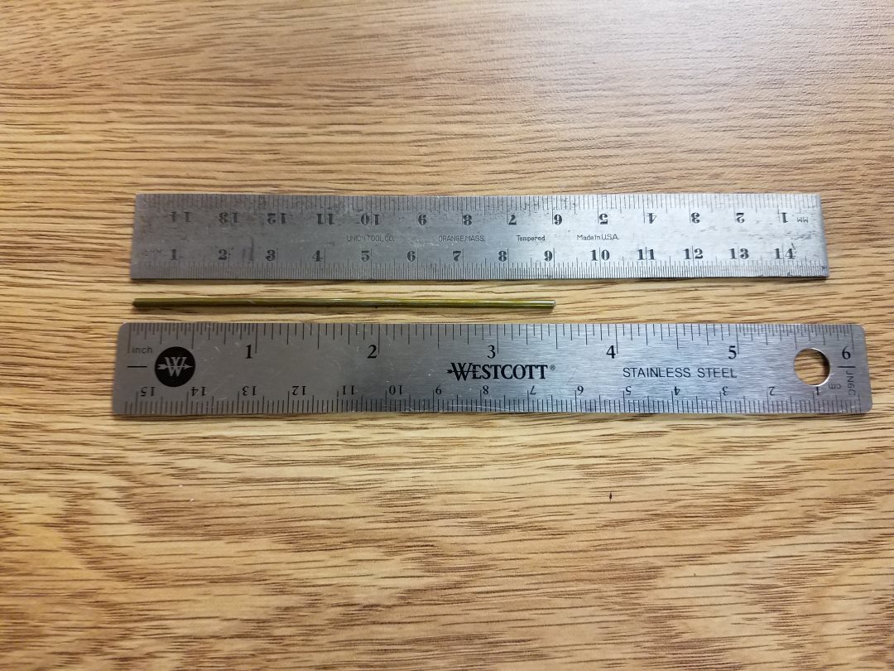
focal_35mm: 26
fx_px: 671
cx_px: 447
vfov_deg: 53.1
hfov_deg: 67.3
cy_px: 336
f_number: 1.7
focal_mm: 4.2
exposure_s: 1/40
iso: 160
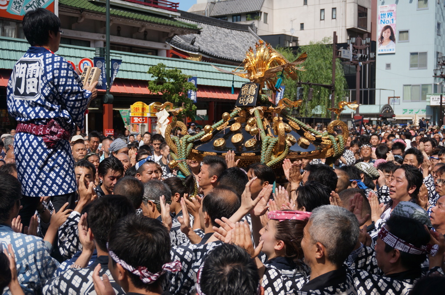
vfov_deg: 28.0
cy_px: 148
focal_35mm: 48
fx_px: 593
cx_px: 222
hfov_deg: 41.2
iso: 100
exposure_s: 1/800
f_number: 5
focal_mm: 32
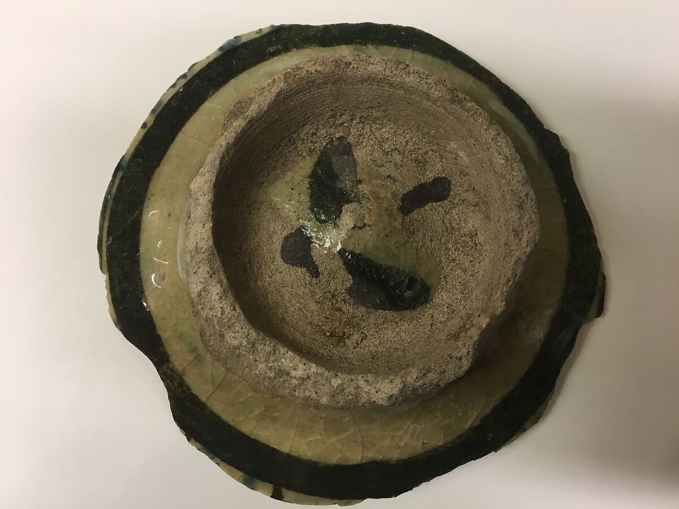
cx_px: 340
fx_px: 569
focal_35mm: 29
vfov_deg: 48.2
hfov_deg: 61.7
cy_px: 254
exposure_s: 1/33
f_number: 2.2
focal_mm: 4.15
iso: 50
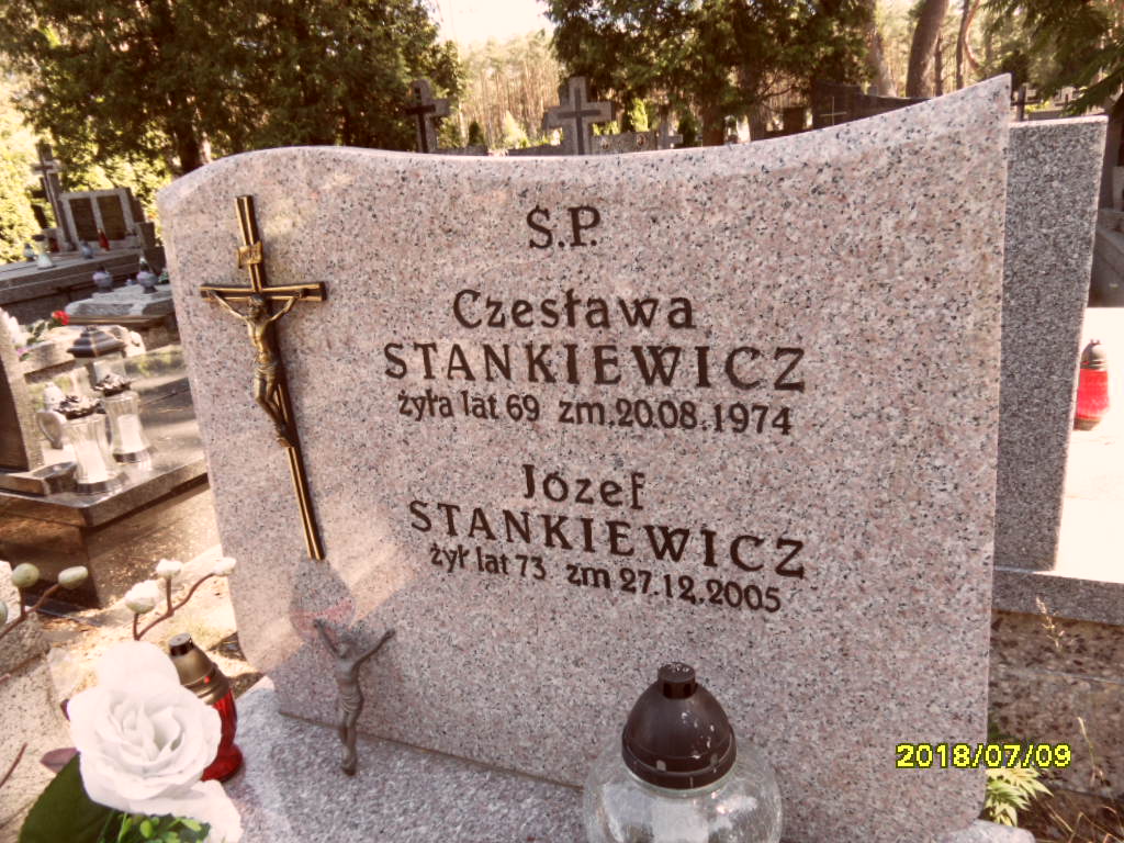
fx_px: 779
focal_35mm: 24
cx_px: 562
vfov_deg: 56.8
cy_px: 422
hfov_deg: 71.6
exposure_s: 1/125
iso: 80
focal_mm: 3.9
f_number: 3.2
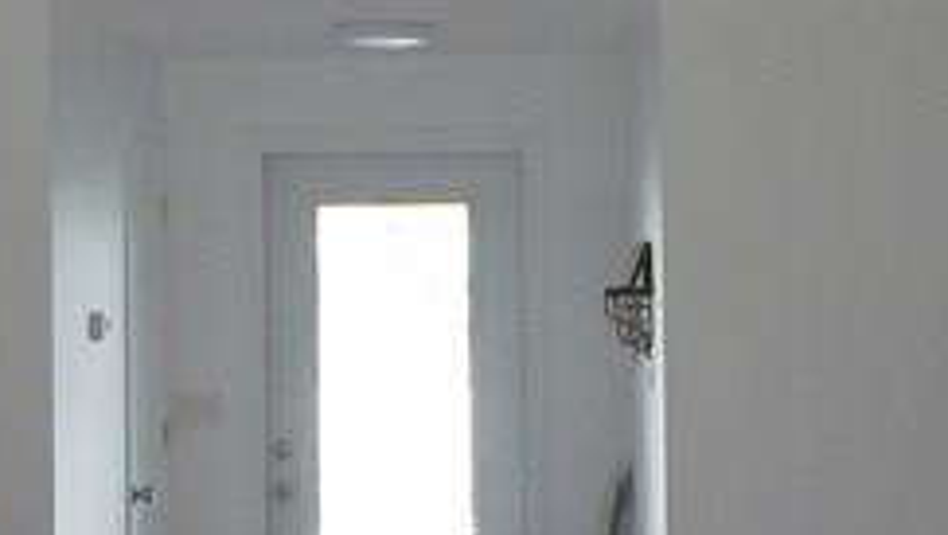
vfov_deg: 12.0
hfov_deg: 21.1
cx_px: 573
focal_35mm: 101
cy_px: 242
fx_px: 2540
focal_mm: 4
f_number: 3
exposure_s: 1/100
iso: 125
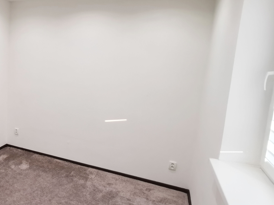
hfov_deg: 53.0
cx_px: 41
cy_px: 90
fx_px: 245
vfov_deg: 45.3
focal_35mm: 31
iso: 160
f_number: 2.2
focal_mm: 2.23
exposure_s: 1/50
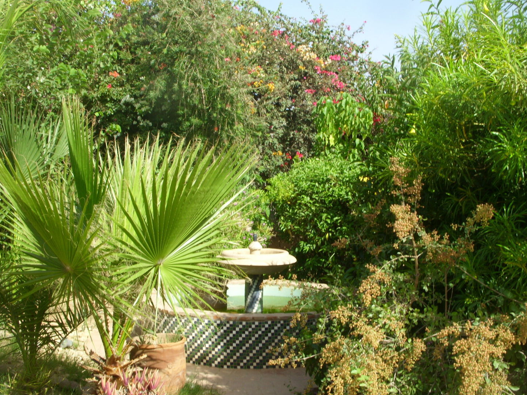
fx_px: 639
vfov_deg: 34.3
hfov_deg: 44.8
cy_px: 204
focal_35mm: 42
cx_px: 269
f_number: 7.4
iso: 50
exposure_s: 1/100
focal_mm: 7.8
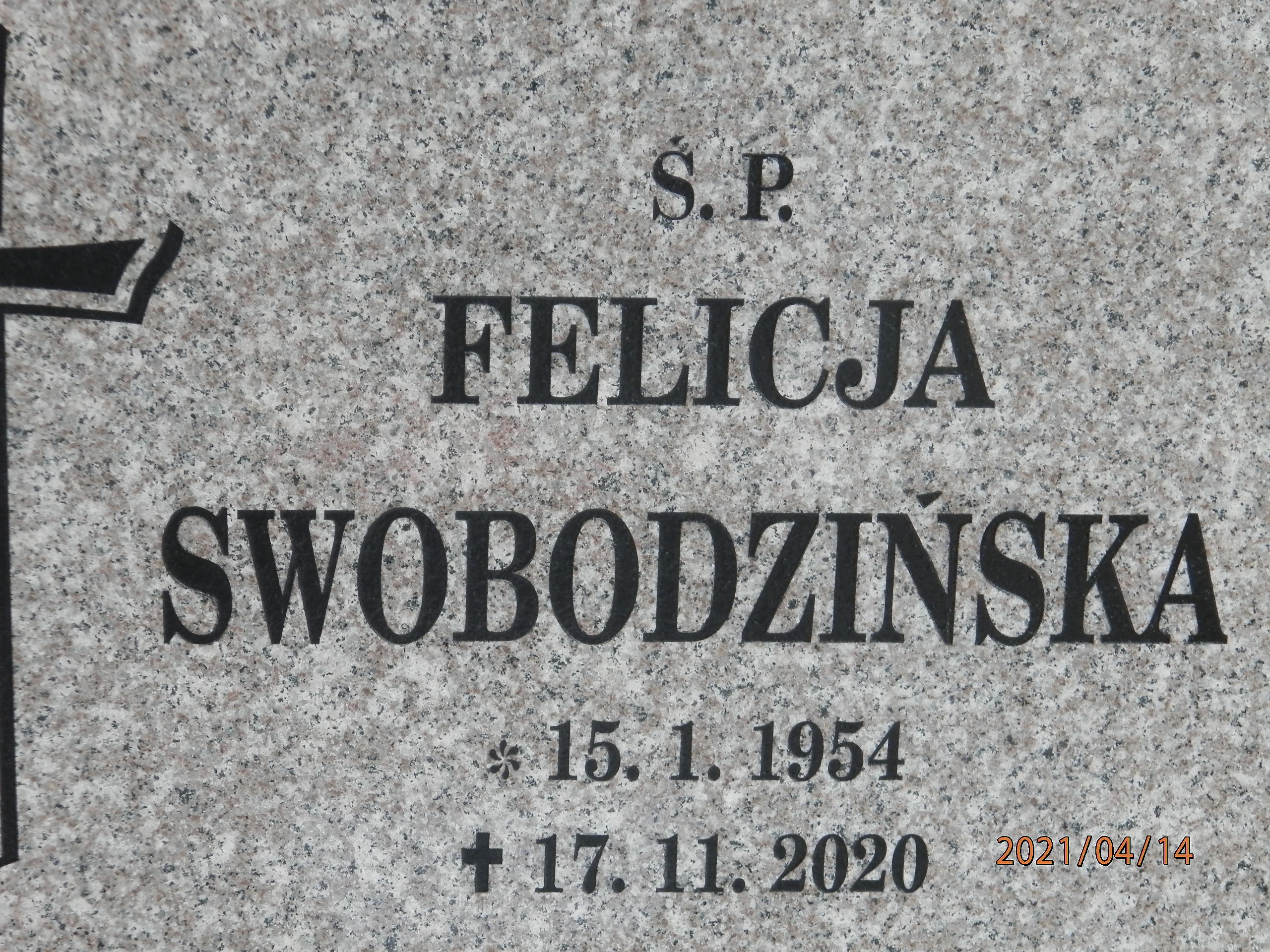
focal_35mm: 106
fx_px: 3889
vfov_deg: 14.0
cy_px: 476
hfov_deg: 18.5
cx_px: 635
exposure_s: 1/125
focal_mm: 19
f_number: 4.5
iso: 200
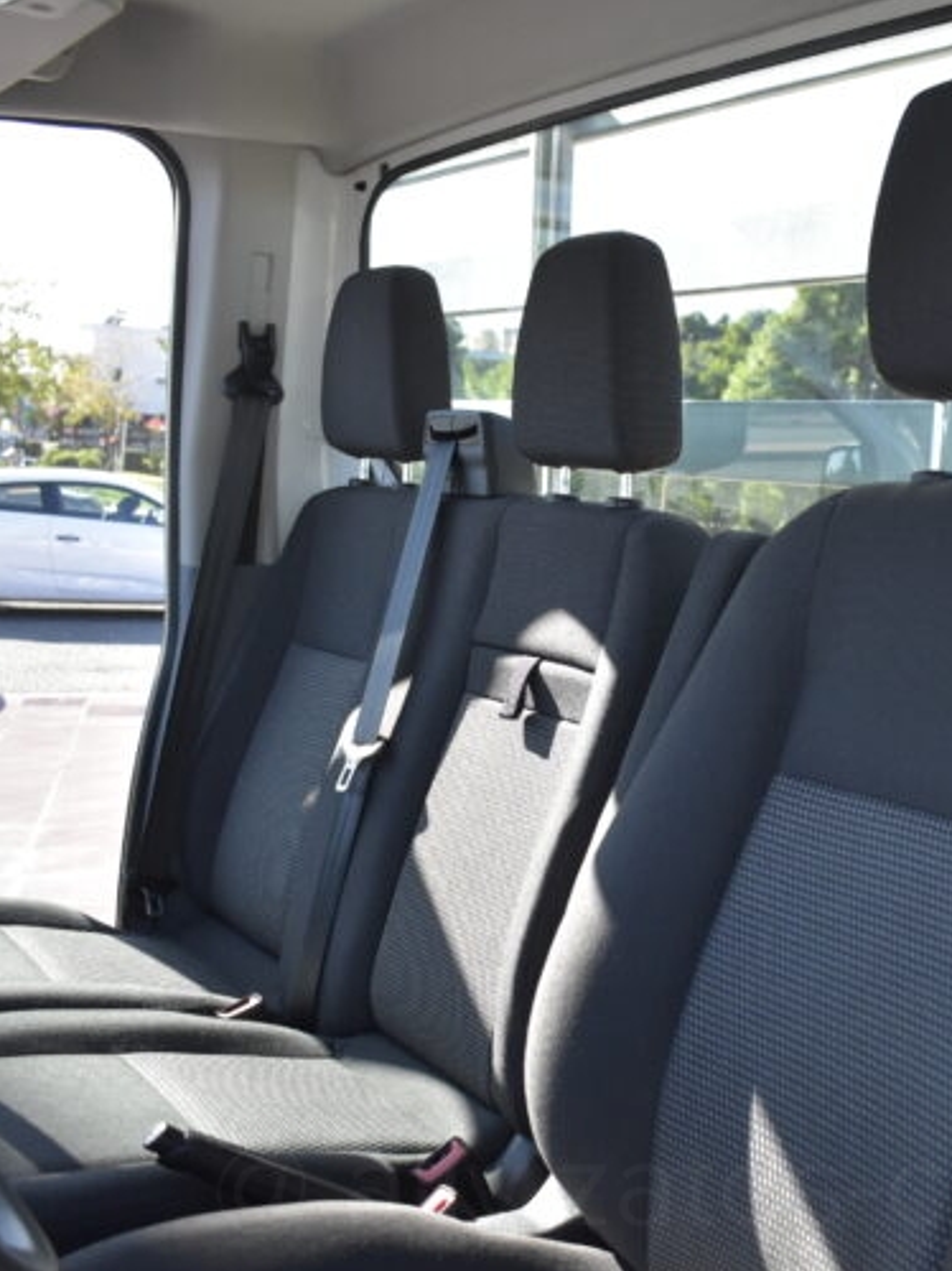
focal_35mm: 40
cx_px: 731
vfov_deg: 46.8
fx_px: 1467
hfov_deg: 35.0
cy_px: 630
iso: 1600
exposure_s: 1/2000
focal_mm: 18
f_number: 3.5
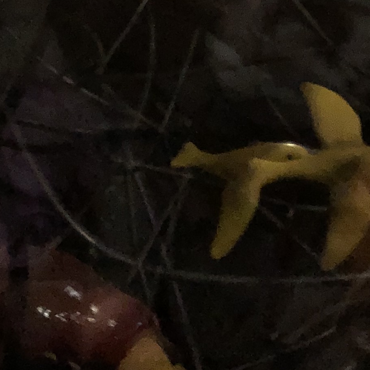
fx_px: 1330
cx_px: 191
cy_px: -292
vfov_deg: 14.1
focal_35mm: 110
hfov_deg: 15.8
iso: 800
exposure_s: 1/4
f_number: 1.8
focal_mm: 4
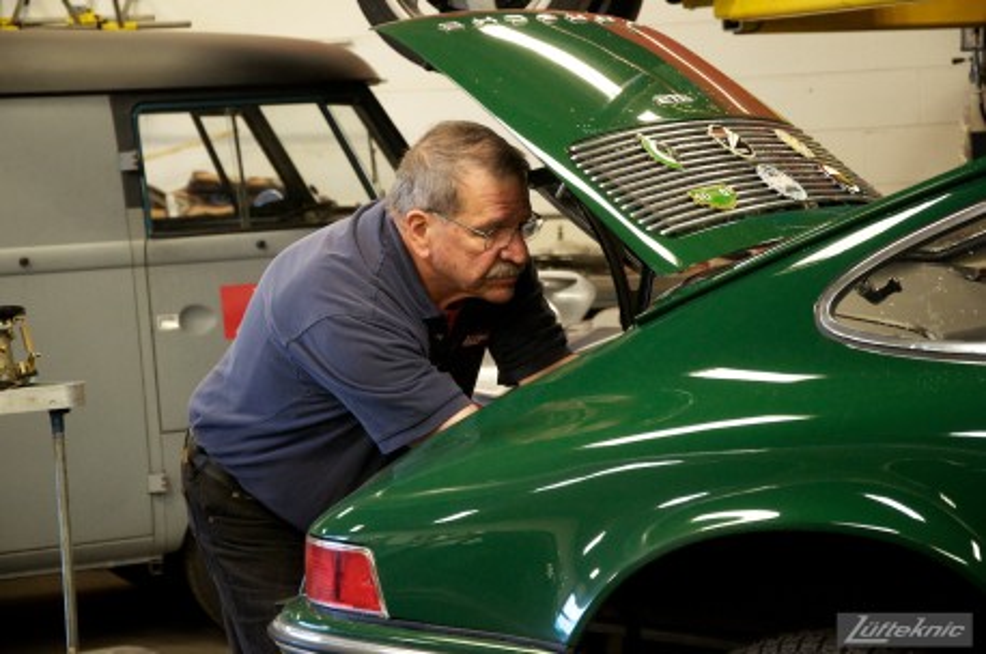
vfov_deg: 12.1
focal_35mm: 112
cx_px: 493
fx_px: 3077
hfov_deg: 18.2
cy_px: 327
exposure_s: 1/50
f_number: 5.3
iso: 1000
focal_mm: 75
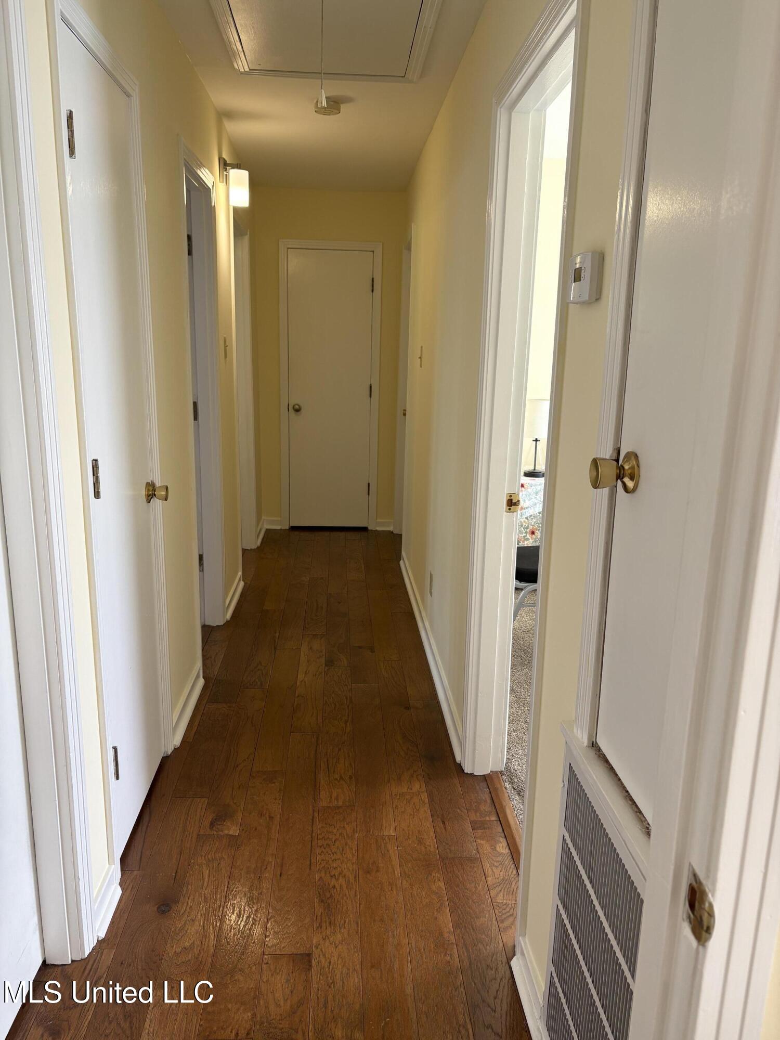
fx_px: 781
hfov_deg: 53.1
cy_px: 520
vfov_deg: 67.3
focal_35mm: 26
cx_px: 390
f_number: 1.6
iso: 80
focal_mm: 5.96
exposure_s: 1/60
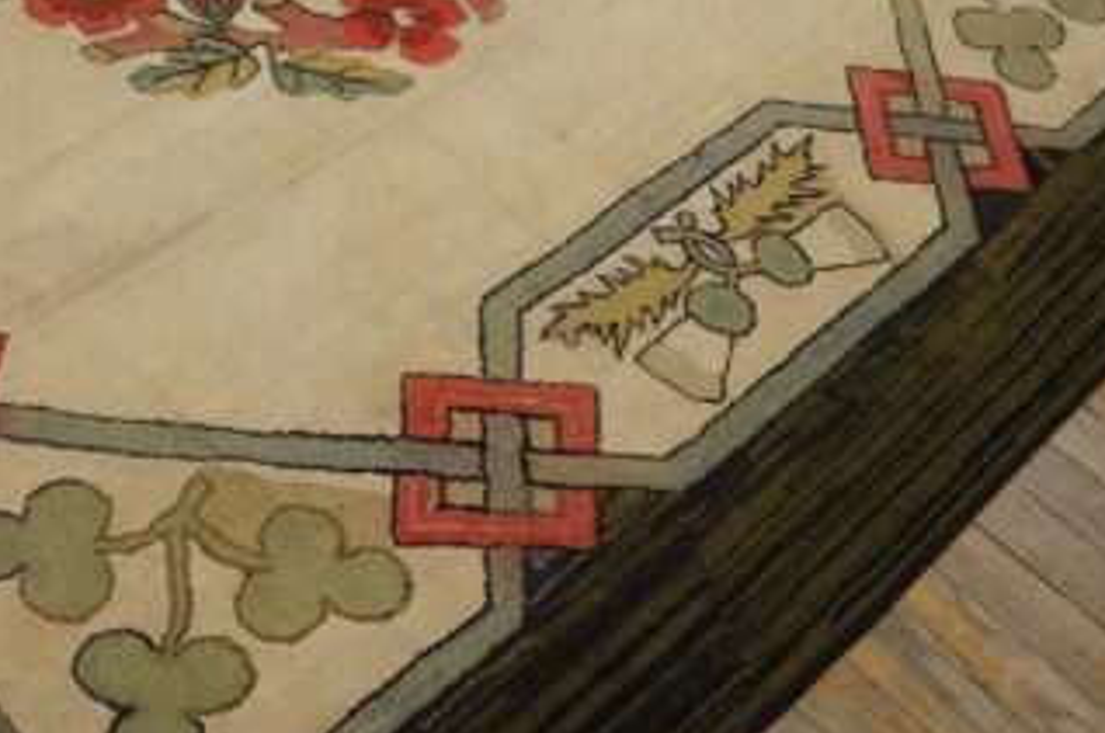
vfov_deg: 26.1
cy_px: 182
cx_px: 247
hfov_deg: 37.7
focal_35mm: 51
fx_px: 1563
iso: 1000
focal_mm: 18
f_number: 4
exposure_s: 1/160
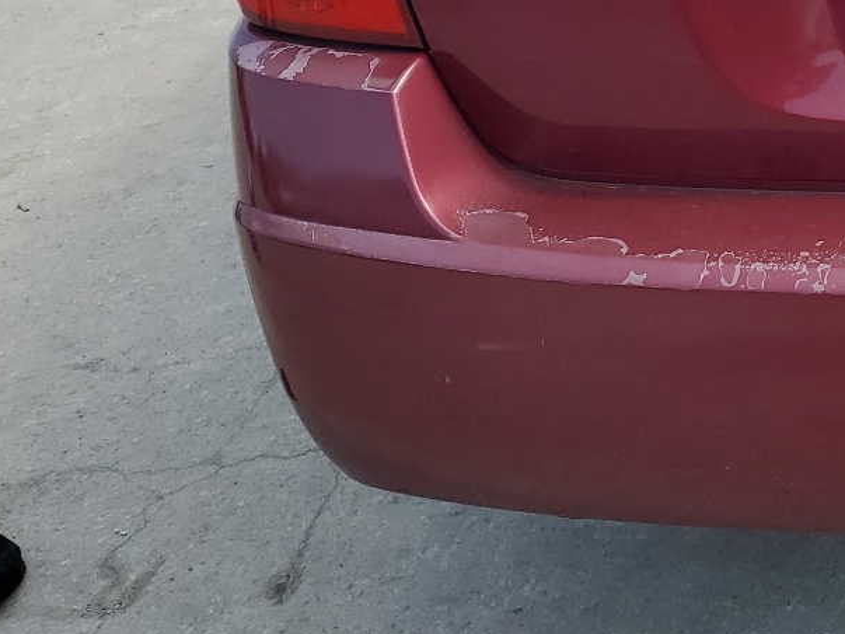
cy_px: -79
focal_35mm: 69
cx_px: 1085
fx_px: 1684
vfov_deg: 20.2
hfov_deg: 24.7
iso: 50
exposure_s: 1/1667
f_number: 1.5
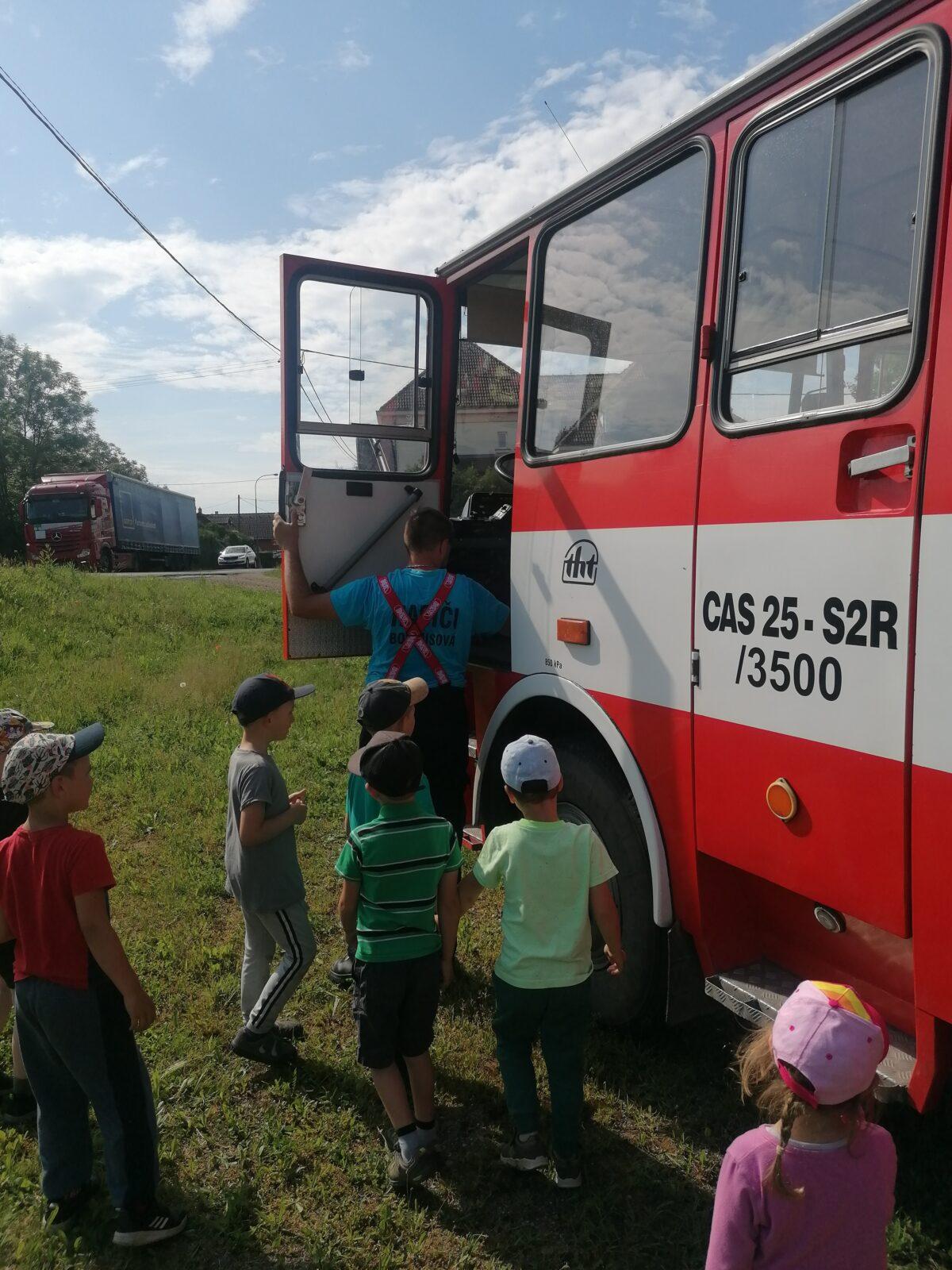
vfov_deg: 65.3
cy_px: 635
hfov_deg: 51.4
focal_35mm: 27
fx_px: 990
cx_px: 476
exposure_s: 1/2611
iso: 50
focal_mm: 4.75
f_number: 1.8
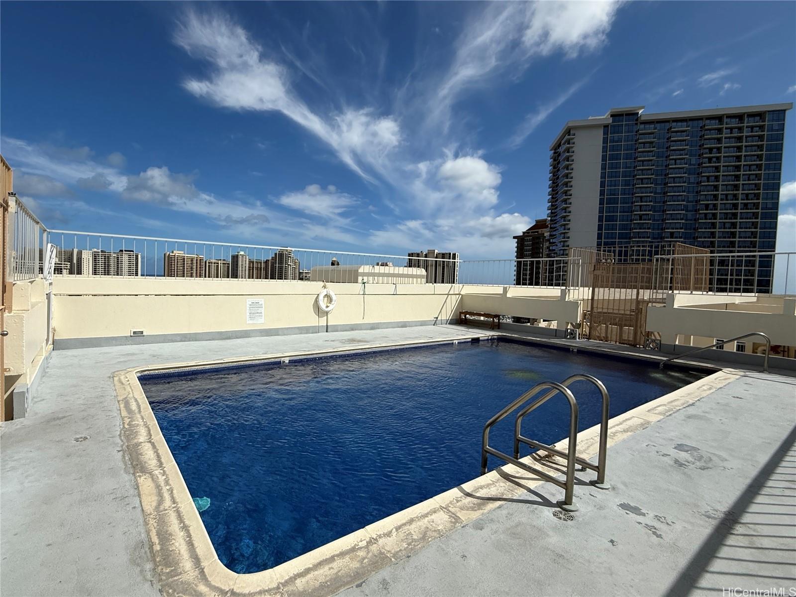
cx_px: 398
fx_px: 322
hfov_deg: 102.1
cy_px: 298
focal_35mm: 14
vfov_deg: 85.6
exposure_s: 1/6173
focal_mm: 2.22
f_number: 2.2
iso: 50
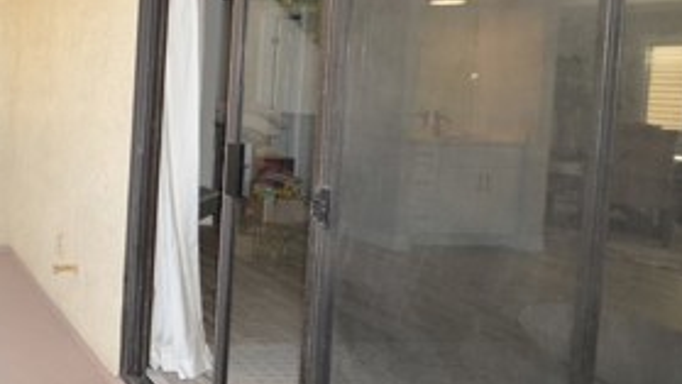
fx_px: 651
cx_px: -68
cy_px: 120
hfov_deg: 43.1
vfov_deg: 32.5
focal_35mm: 36
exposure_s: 1/125
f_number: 5.6
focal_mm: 10
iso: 180
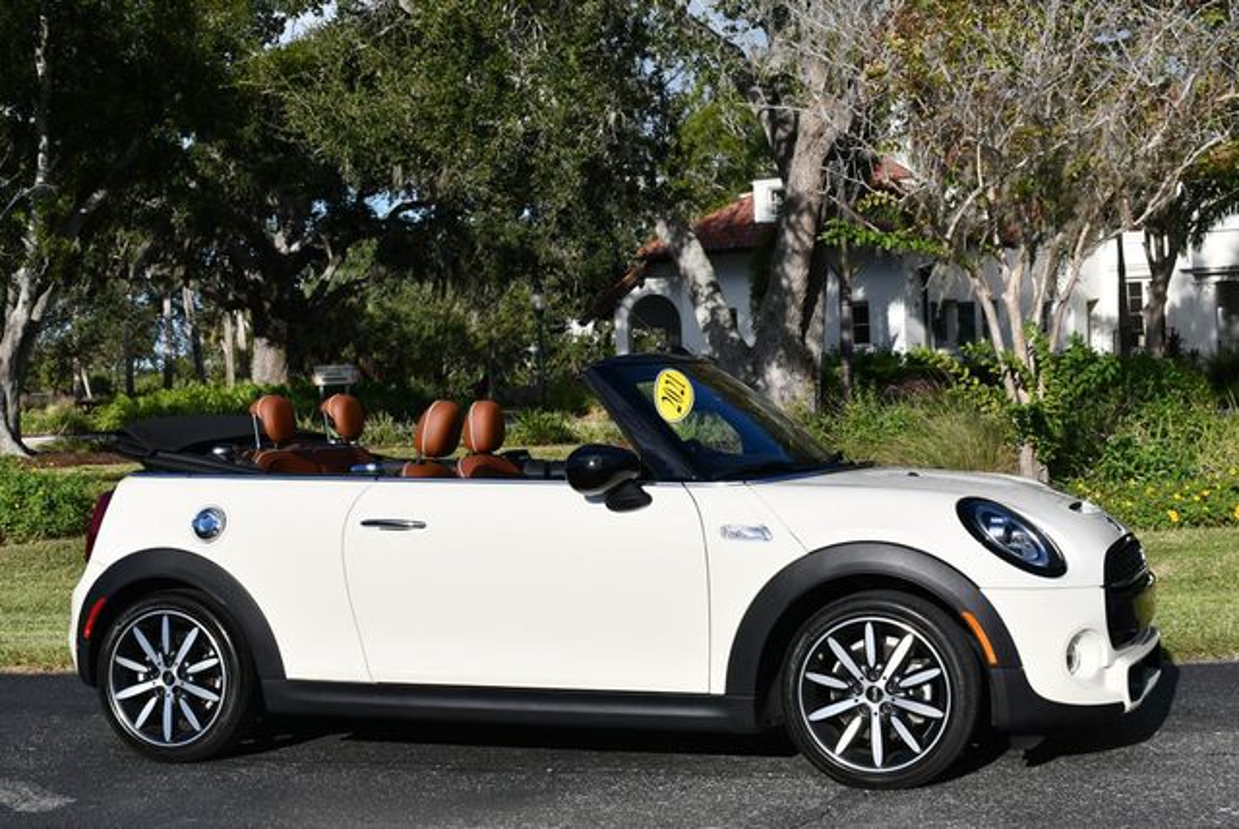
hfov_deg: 33.4
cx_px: 620
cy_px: 414
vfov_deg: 22.7
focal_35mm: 60
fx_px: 2067
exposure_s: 1/320
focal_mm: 30
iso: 100
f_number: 9
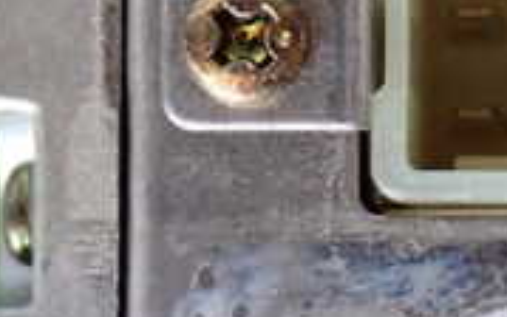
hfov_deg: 10.7
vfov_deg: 6.8
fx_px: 2654
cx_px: 606
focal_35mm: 192
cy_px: 224
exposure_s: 1/50
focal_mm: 9.65
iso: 800
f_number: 3.3
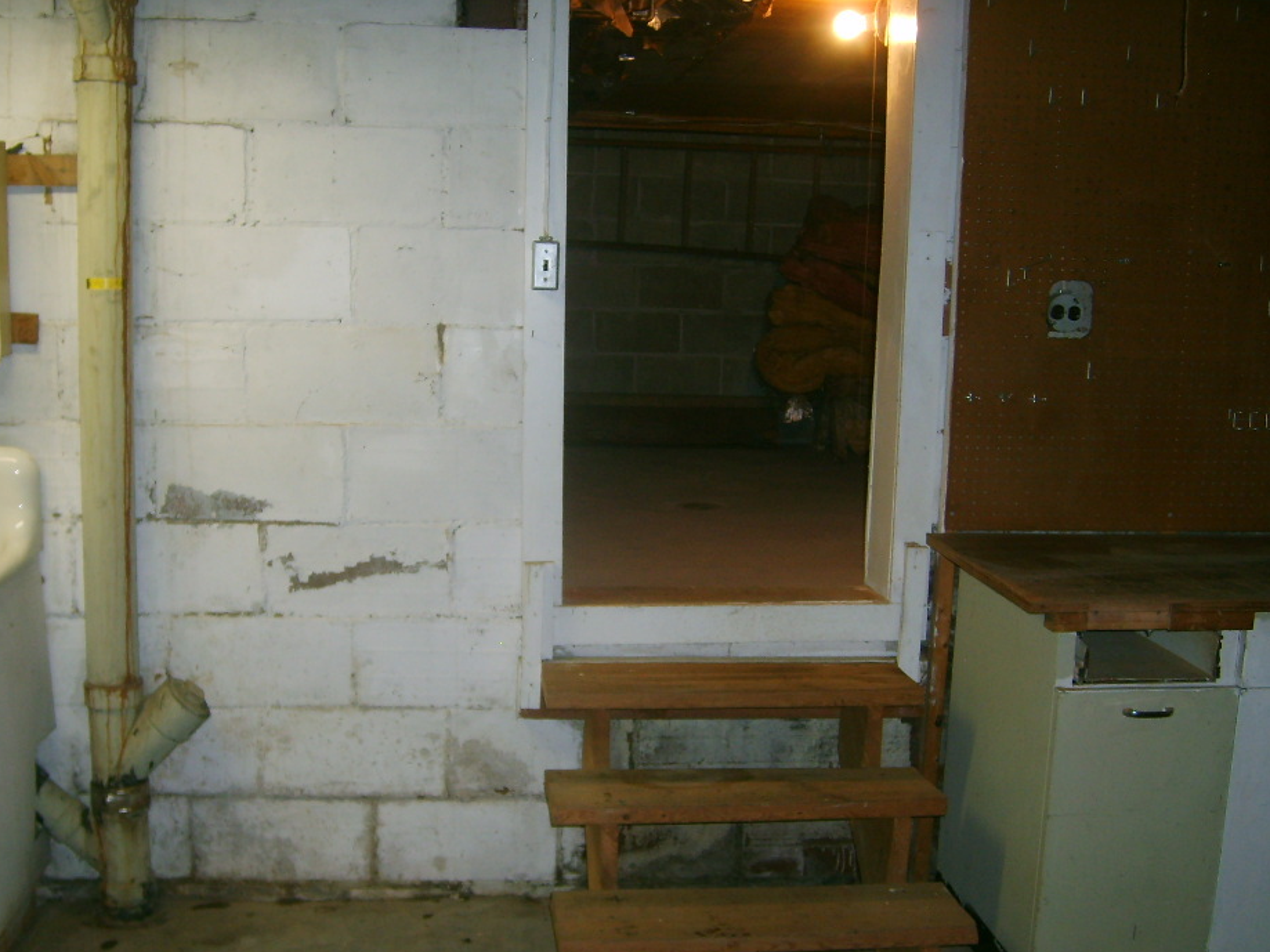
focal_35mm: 39
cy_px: 507
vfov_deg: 36.8
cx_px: 593
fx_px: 1431
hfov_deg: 47.8
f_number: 2.8
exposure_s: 1/30
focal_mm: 5.8
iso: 100
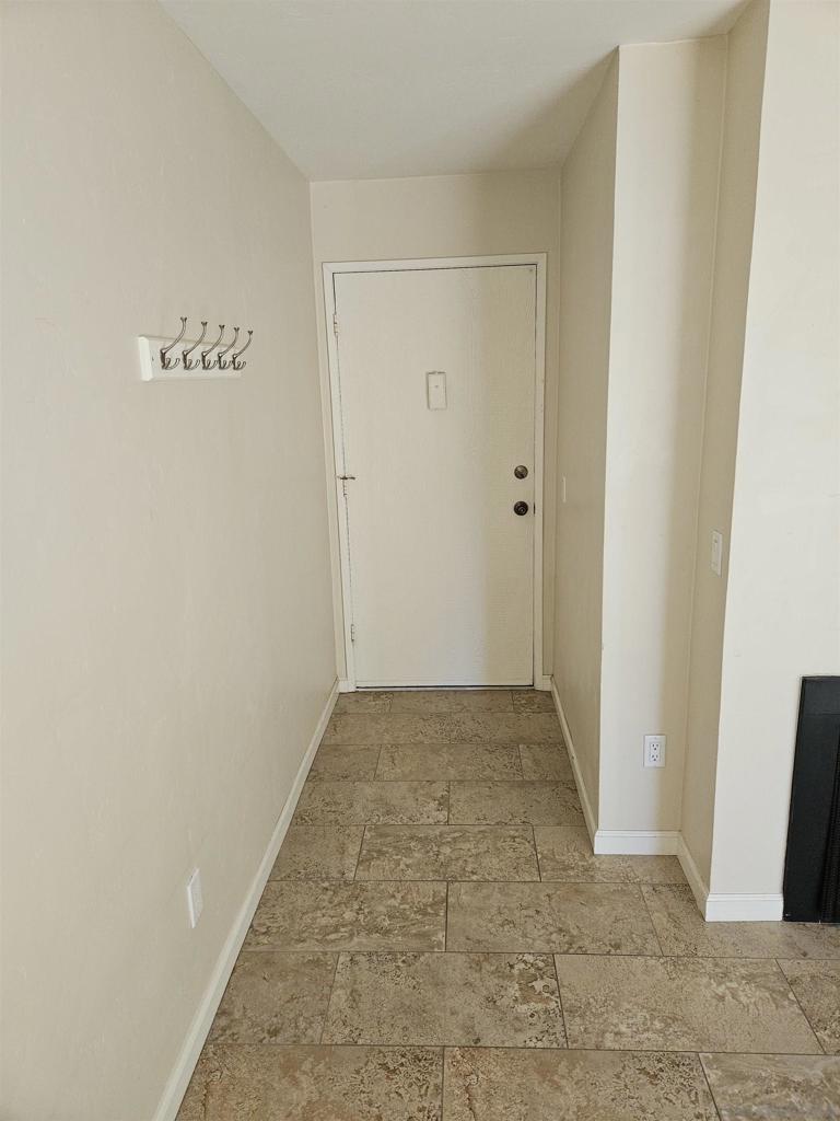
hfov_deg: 58.9
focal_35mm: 23
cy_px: 560
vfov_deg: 73.9
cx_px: 420
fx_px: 744
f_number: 1.8
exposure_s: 1/60
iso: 80
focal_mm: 5.4
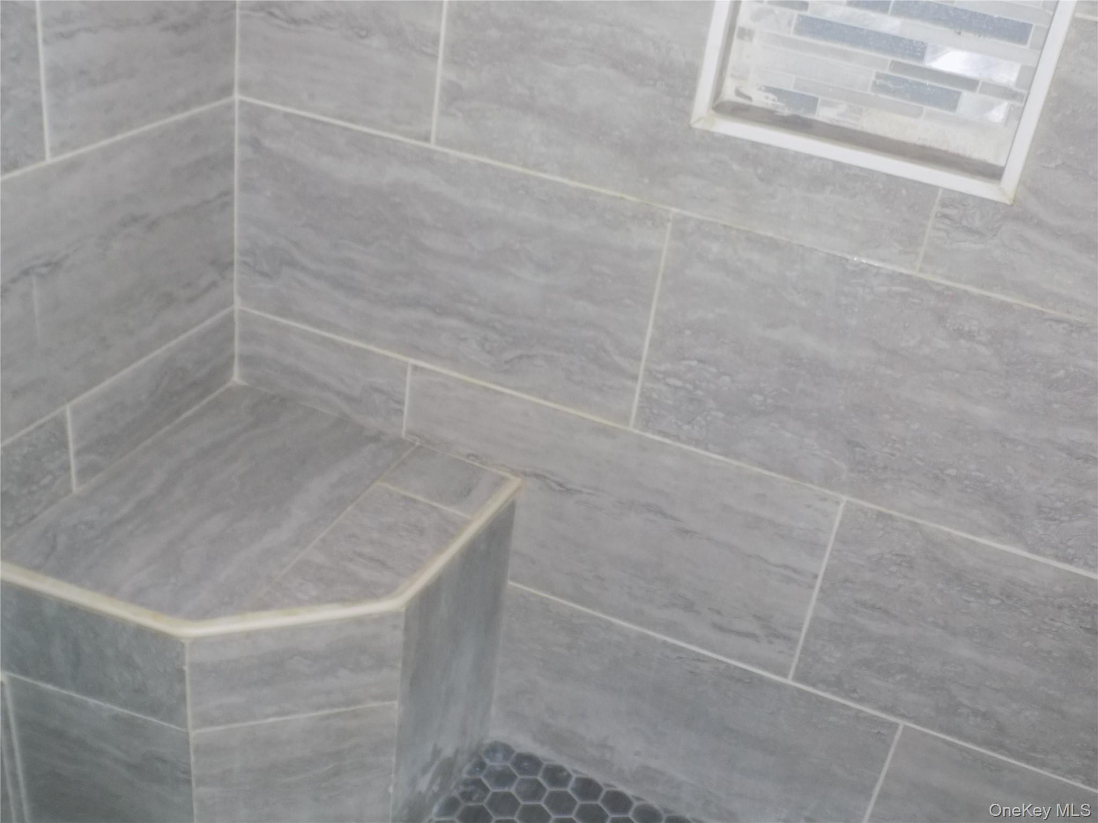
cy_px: 412
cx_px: 549
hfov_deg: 50.1
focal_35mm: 37
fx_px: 1174
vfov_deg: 38.7
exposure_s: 1/30
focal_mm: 6.6
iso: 200
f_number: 3.5
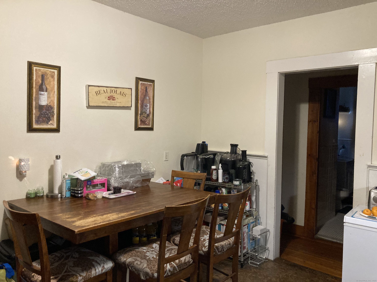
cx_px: 188
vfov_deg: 49.7
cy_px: 141
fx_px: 305
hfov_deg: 63.4
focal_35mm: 28
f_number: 1.8
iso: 320
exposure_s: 1/30
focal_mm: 3.99
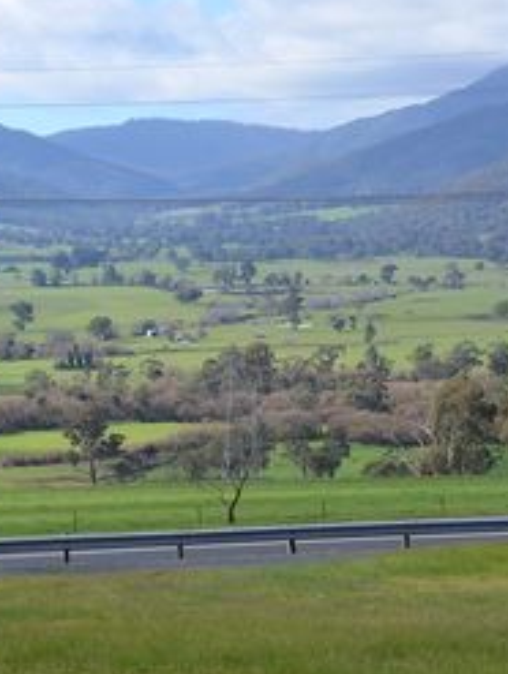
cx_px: -11
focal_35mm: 115
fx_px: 2244
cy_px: 370
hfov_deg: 12.7
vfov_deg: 17.1
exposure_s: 1/250
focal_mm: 42
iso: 125
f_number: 8
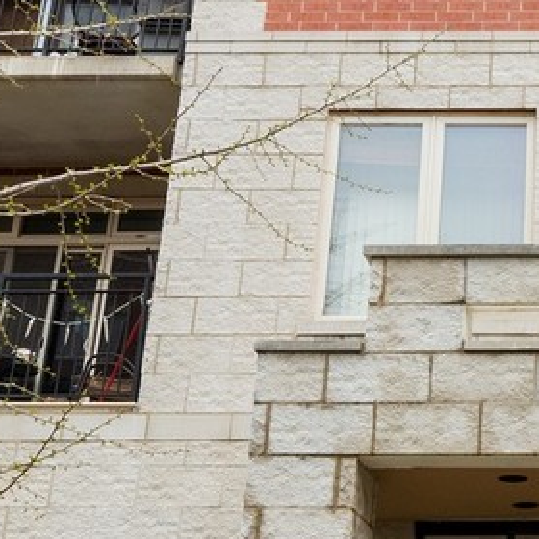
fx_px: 1039
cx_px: 760
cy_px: 346
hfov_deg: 24.2
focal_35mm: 59
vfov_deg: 28.9
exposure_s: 1/25
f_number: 9
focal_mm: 8
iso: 200
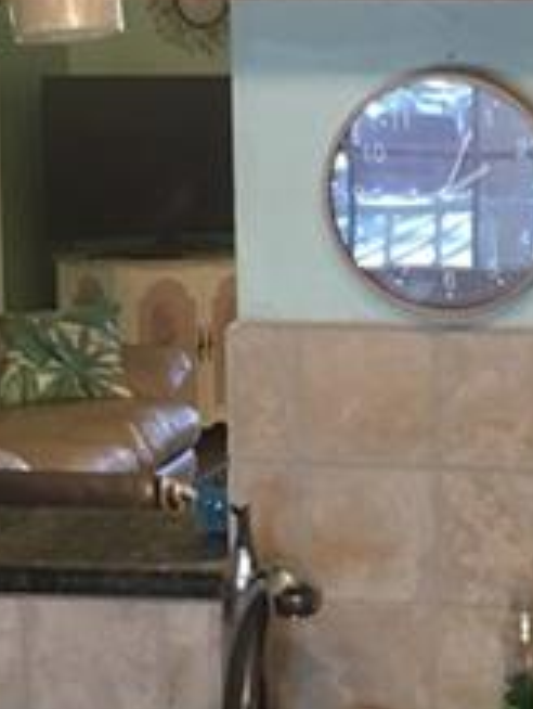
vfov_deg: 19.2
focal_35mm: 102
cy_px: 371
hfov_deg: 14.1
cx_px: 624
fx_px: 2090
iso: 200
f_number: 2.2
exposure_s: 1/24
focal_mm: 4.15
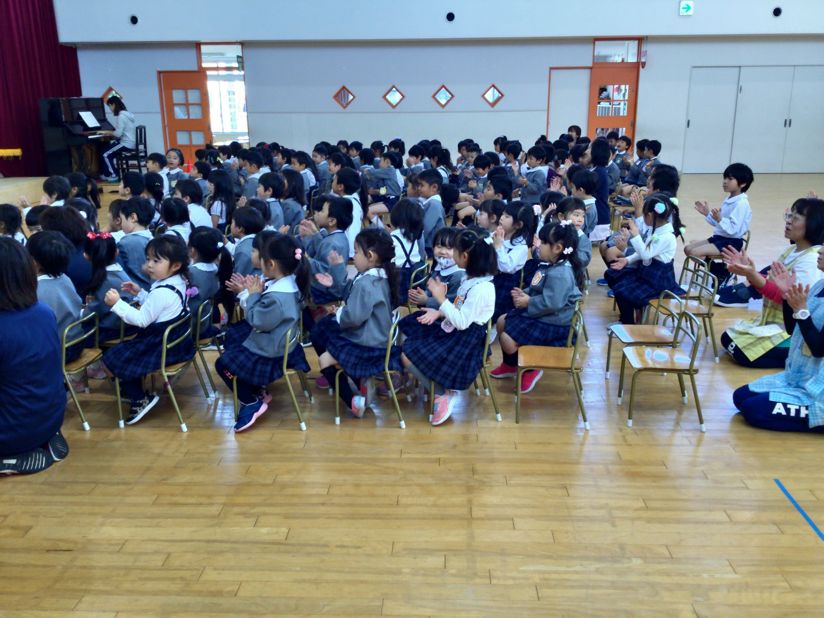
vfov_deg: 45.4
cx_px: 412
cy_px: 309
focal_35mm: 31
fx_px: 738
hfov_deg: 58.4
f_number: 2.4
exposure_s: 1/60
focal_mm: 3.3
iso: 25
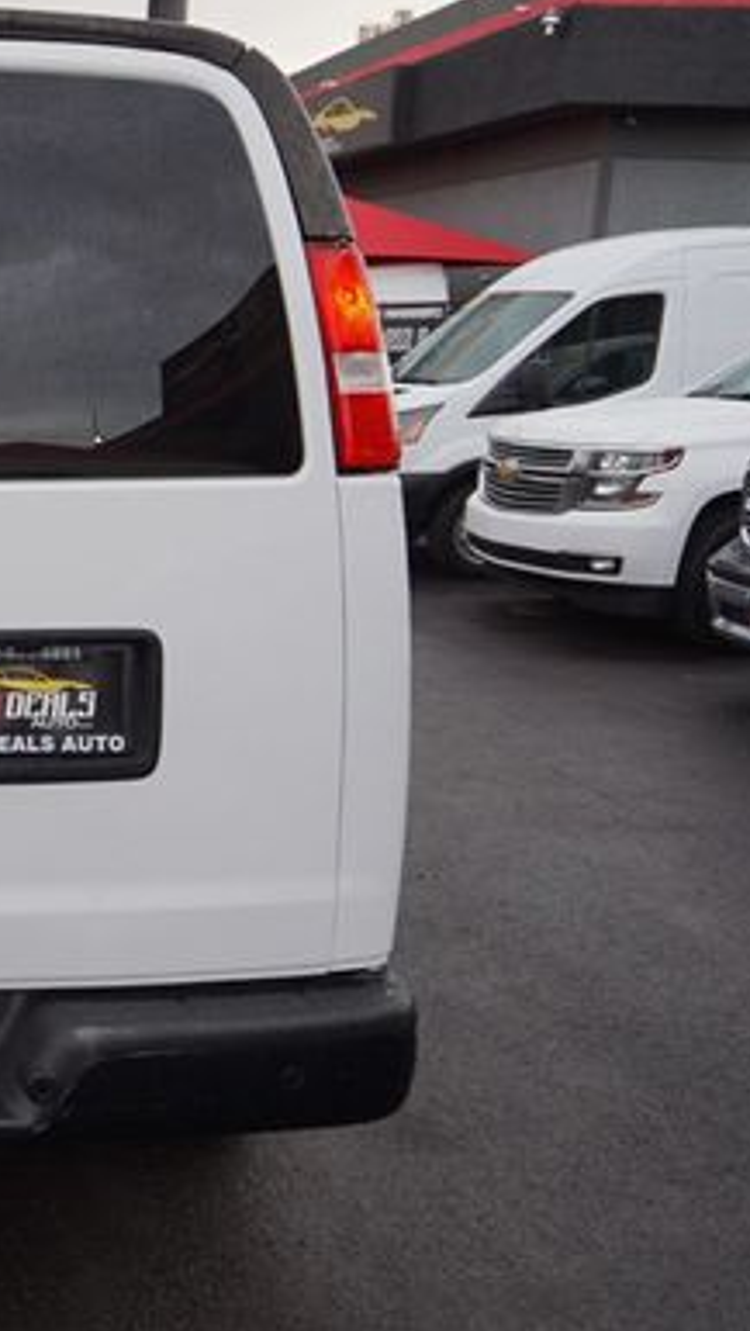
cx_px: -276
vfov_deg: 43.7
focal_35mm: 47
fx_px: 1659
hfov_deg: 22.3
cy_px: 608
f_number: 5
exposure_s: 1/80
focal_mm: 18
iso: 100
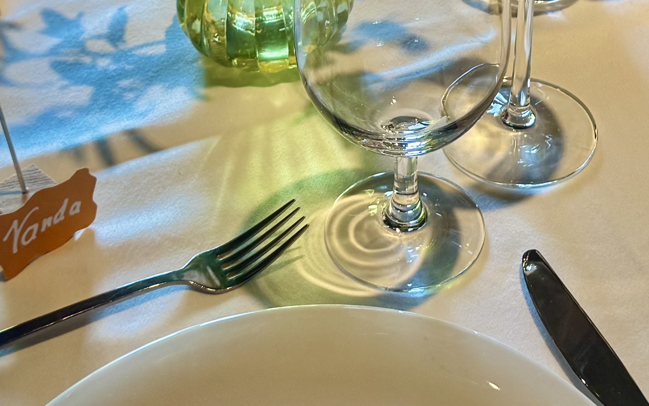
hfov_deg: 24.9
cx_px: 404
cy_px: -13
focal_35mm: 83
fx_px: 1468
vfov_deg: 15.4
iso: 64
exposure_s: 1/111
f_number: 1.78
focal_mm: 6.76
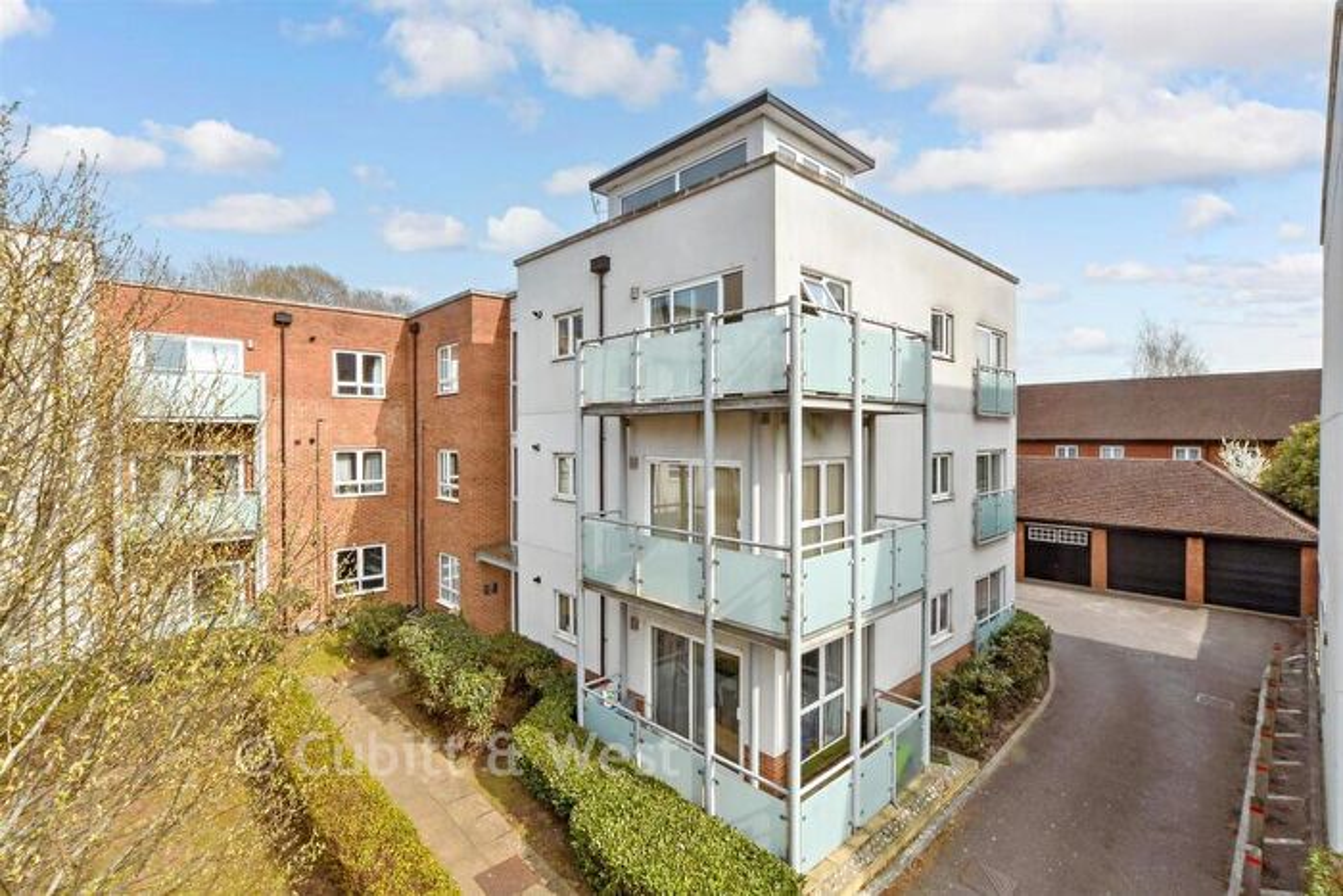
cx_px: 672
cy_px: 448
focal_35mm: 15
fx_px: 560
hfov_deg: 100.4
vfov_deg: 77.4
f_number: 18
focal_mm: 10
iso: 160
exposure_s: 1/25
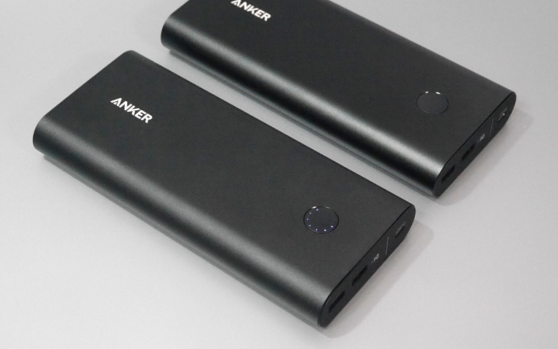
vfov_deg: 20.3
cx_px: 279
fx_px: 973
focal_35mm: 64
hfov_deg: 32.0
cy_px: 143
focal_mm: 30
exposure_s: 1/80
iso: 3200
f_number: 5.3
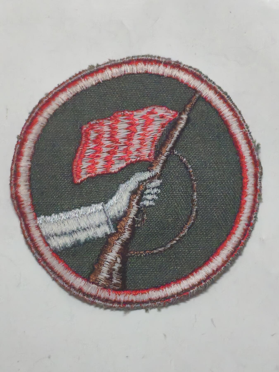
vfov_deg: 18.9
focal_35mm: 104
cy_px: 186
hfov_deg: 14.2
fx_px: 1118
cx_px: 140
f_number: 1.95
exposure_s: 1/33
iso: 1000
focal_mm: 5.52
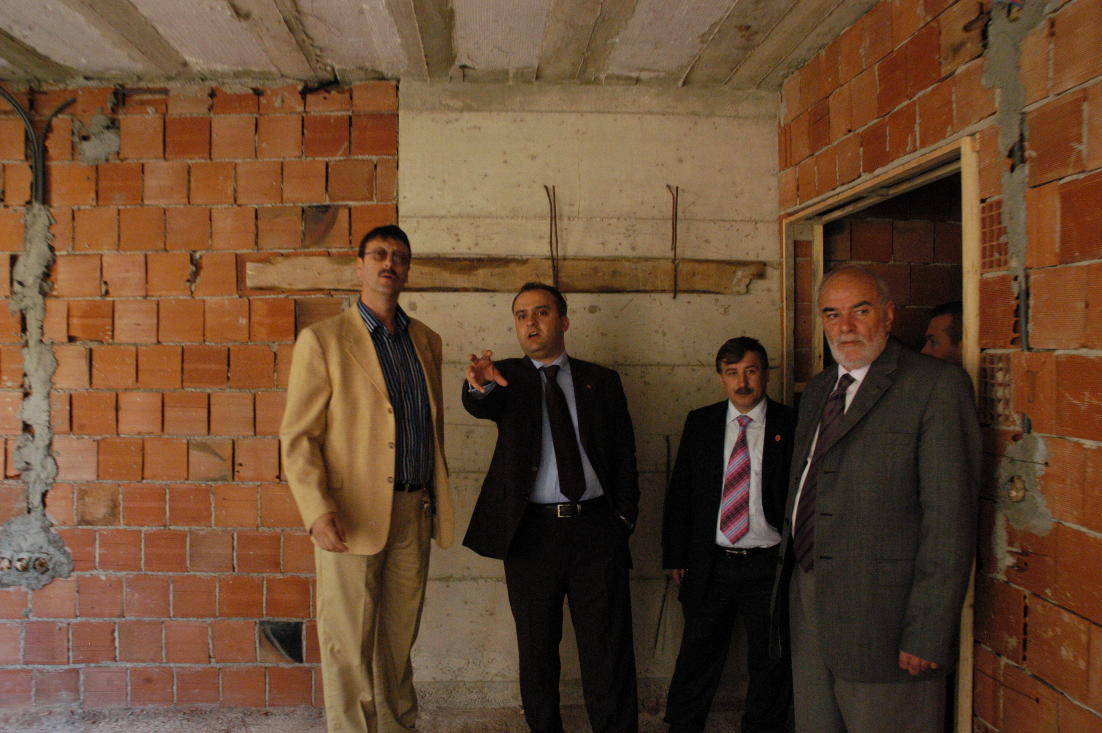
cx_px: 551
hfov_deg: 67.4
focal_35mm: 27
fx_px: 826
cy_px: 366
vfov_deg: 47.8
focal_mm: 18
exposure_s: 1/60
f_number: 8
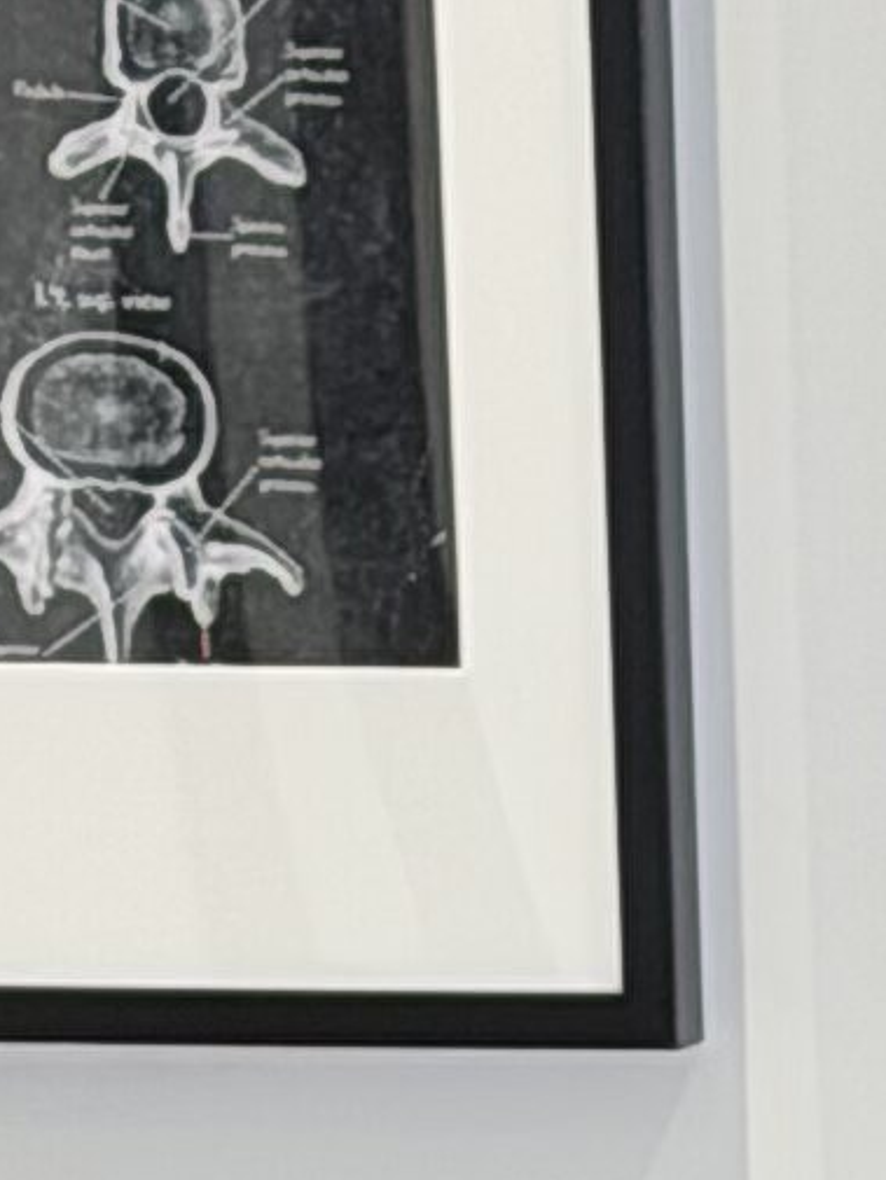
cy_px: 3694
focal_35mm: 383
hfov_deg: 3.9
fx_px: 13065
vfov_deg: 4.9
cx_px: 1653
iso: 100
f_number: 1.78
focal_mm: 6.76
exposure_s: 1/60
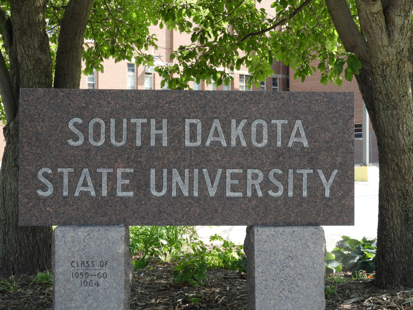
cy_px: 155
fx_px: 954
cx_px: 206
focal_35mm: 80
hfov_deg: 24.4
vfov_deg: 18.4
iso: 100
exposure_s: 1/125
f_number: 4.5
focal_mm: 14.3
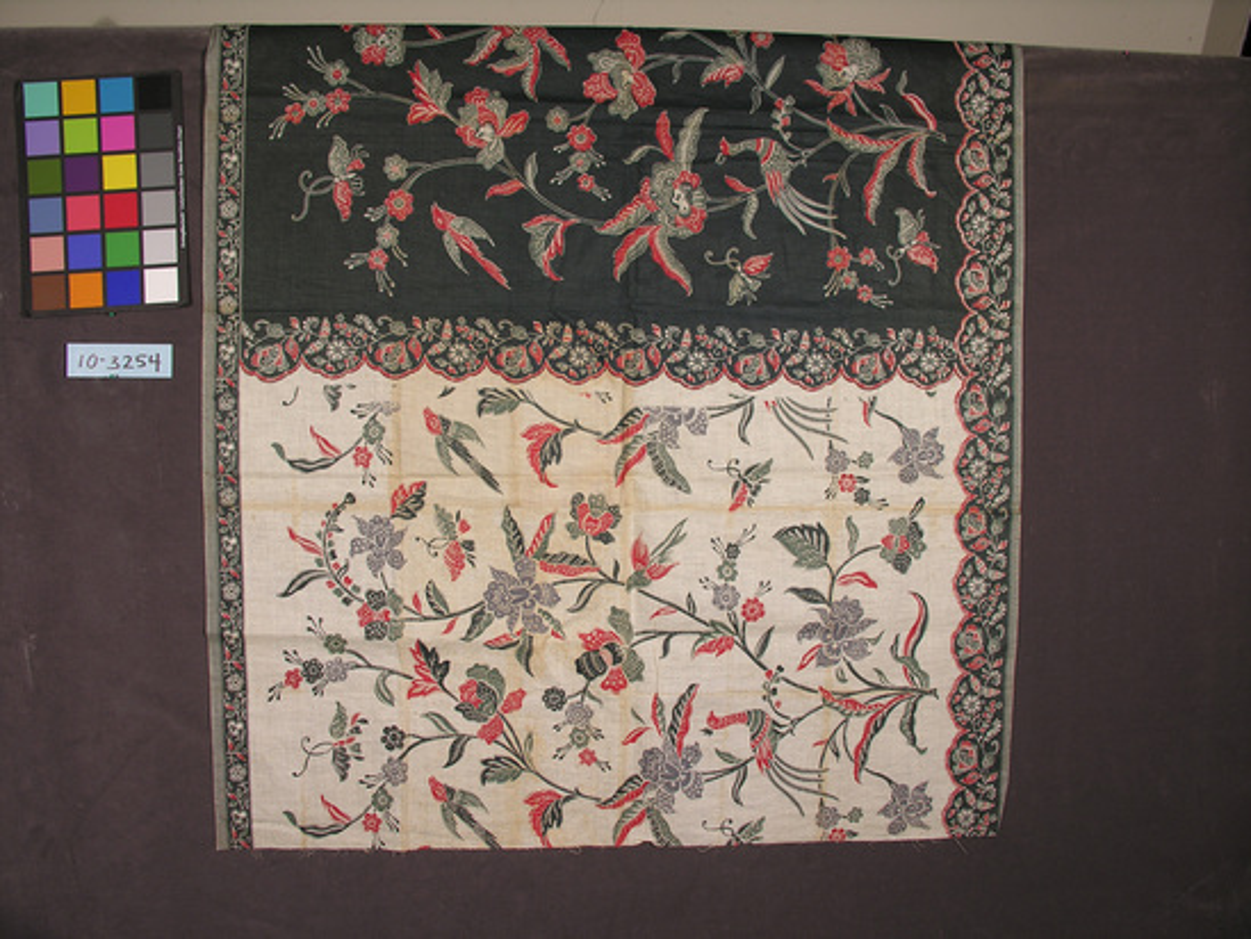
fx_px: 1265
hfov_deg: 52.6
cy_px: 470
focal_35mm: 35
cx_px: 626
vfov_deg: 40.7
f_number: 3.6
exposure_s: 1/53.2
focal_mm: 8.9
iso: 50
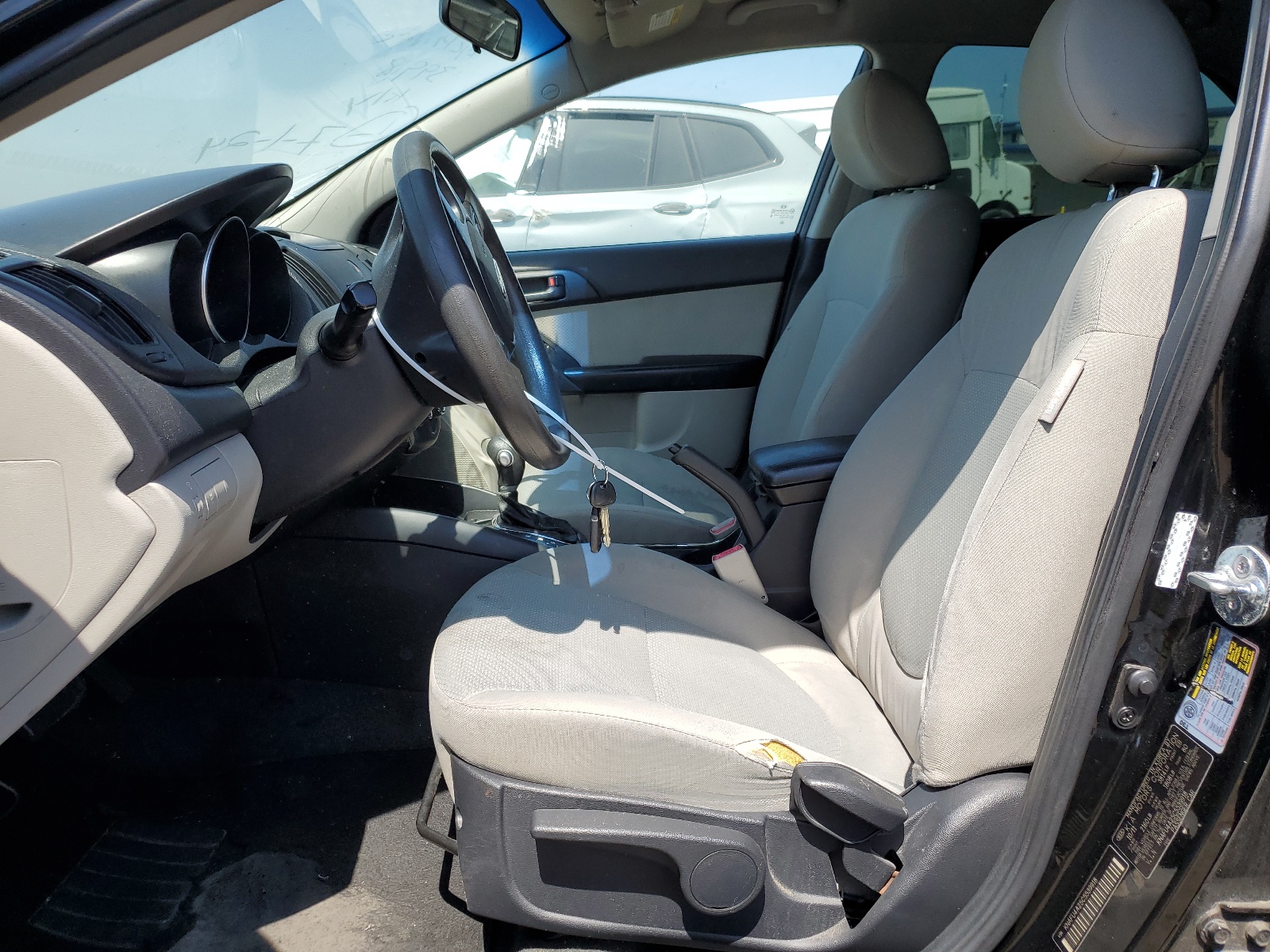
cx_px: 635
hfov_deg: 67.3
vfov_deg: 53.1
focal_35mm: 26
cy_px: 476
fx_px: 954
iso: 50
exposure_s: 1/1429
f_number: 1.5
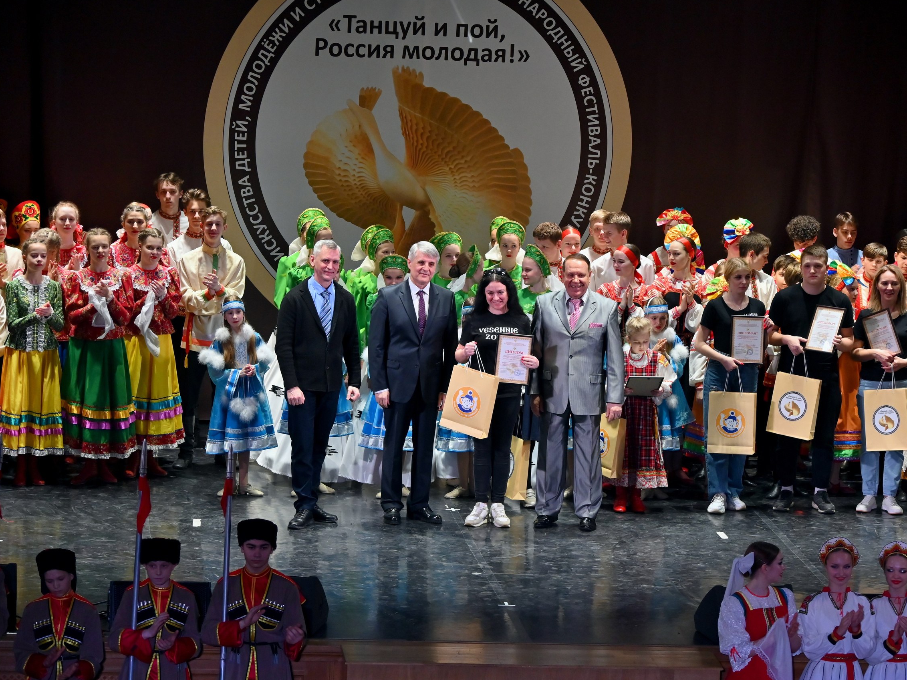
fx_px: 3590
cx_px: 501
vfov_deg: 10.8
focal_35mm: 137
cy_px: 339
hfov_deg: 14.4
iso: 800
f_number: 5.6
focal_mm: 84
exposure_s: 1/180
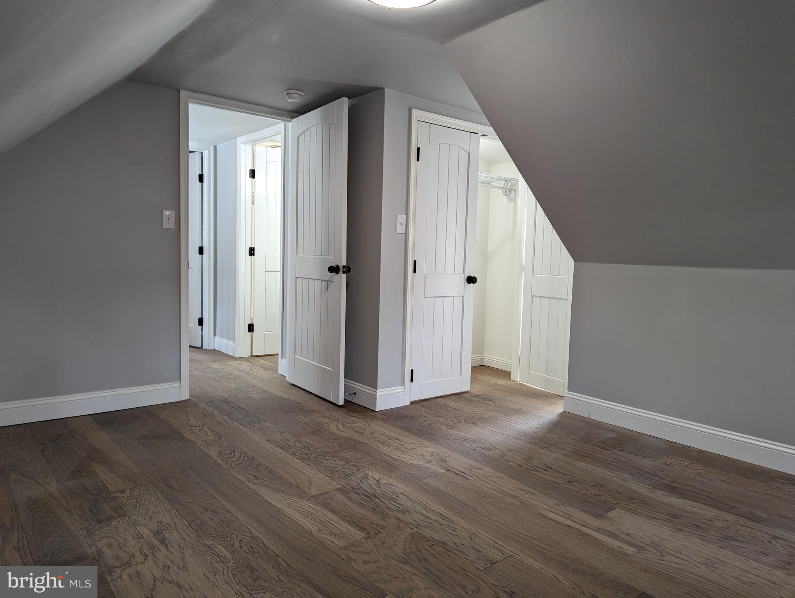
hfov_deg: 71.5
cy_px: 299
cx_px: 398
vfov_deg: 56.9
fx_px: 552
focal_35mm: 24
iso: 198
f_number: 1.85
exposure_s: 1/120
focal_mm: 6.81
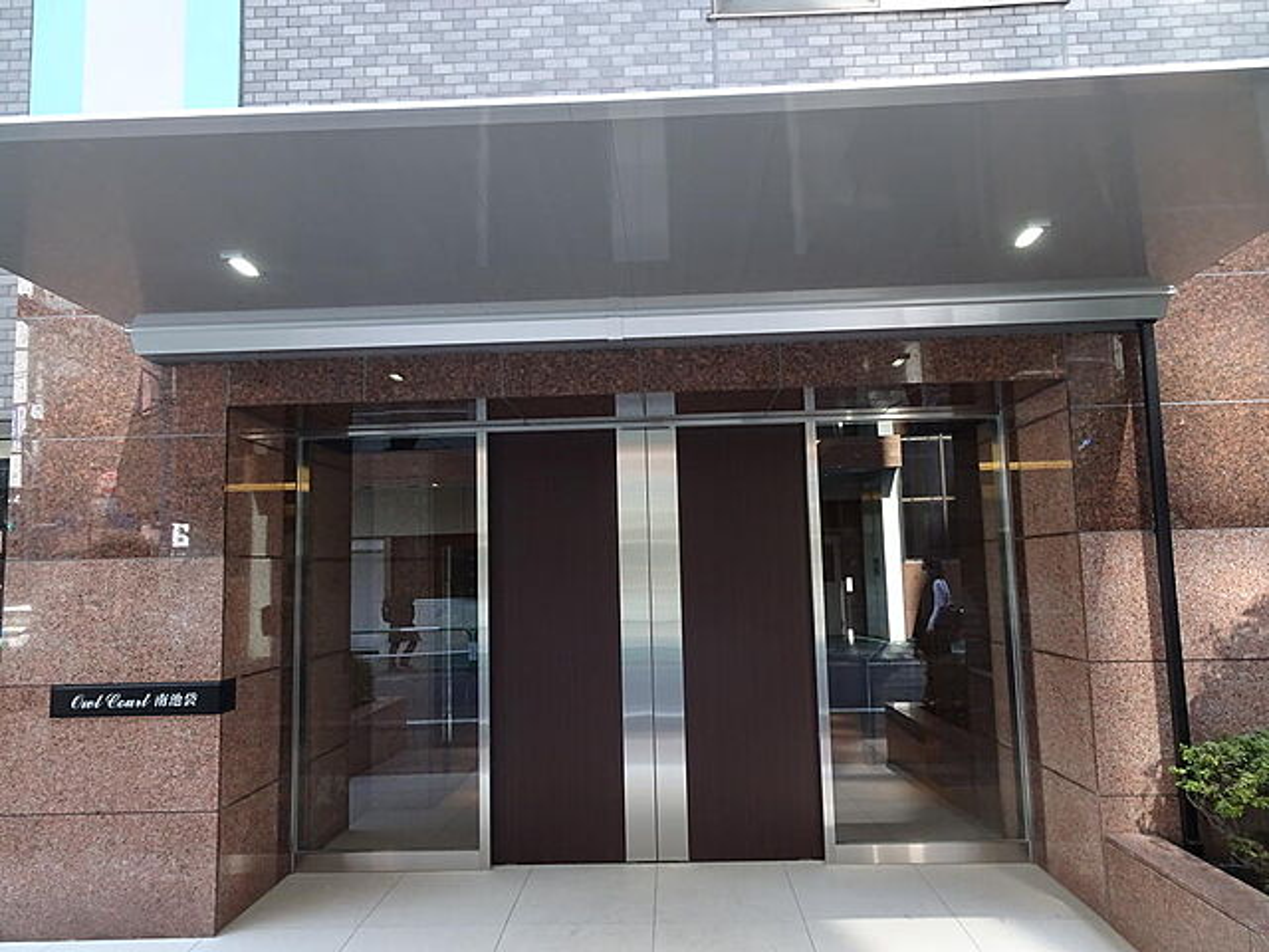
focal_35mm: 24
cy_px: 476
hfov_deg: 71.6
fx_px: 880
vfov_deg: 56.8
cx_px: 634
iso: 500
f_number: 3.5
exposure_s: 1/250
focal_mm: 4.1
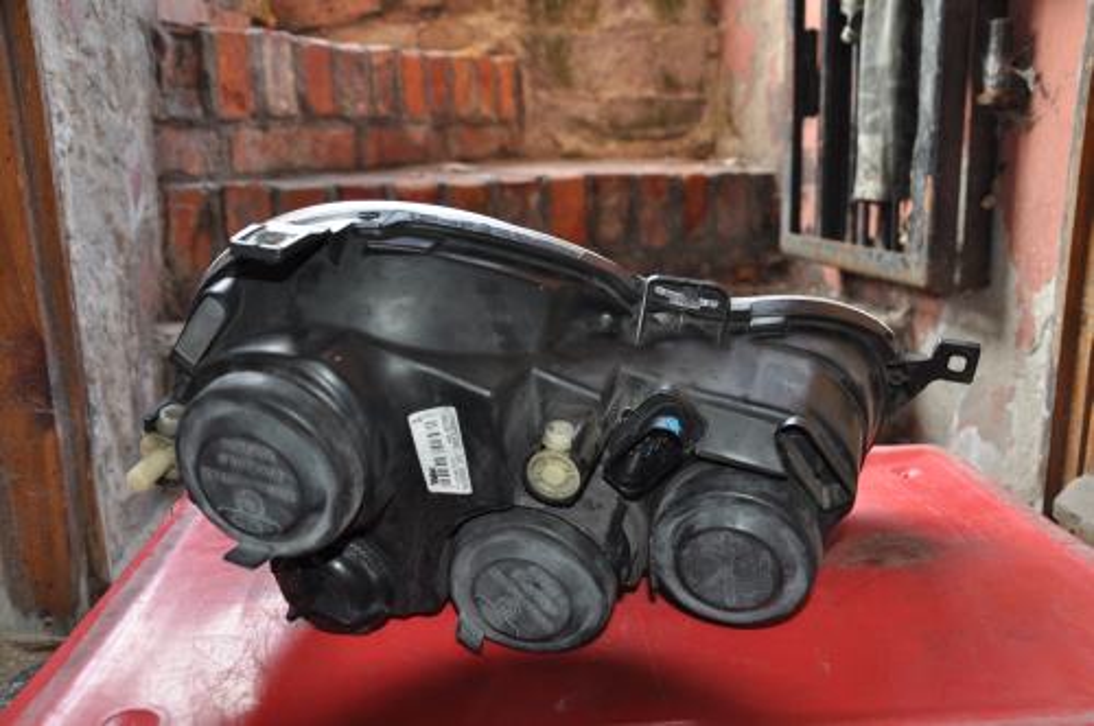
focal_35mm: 32
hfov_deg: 59.6
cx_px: 547
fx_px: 956
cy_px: 363
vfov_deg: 41.6
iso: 560
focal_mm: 21
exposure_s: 1/60
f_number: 3.8
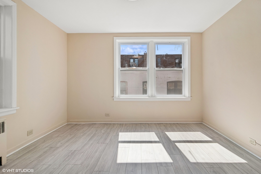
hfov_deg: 90.0
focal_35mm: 18
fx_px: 130
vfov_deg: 67.4
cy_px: 87
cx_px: 130
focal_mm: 12
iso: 200
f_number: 8
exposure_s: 1/500
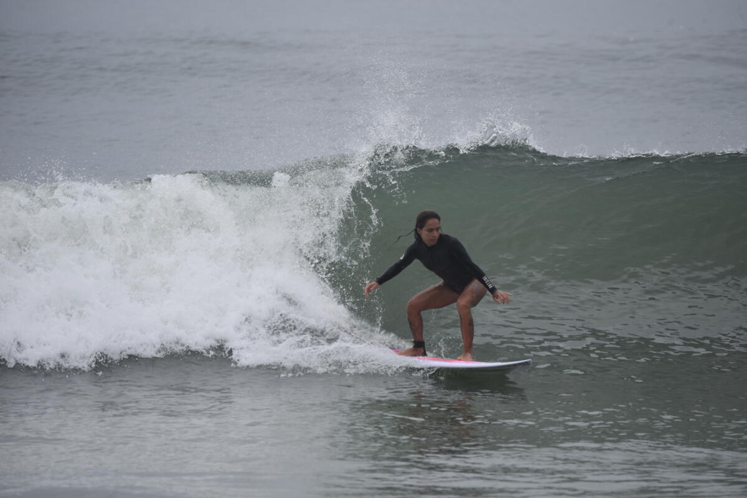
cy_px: 249
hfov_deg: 3.4
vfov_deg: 2.3
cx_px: 374
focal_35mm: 600
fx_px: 12454
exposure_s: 1/1000
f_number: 8
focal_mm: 600
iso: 320
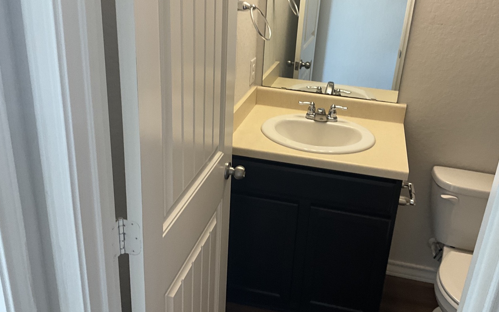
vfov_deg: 36.2
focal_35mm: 35
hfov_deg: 55.2
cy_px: 128
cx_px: 278
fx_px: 476
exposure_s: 1/60
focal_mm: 3
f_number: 1.8
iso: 80
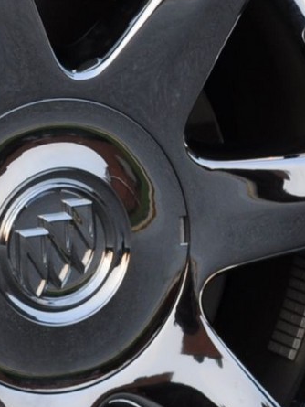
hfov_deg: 5.7
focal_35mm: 259
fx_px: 3041
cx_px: 96
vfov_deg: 7.6
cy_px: 218
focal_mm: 32
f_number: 5.6
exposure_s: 1/125
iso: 320
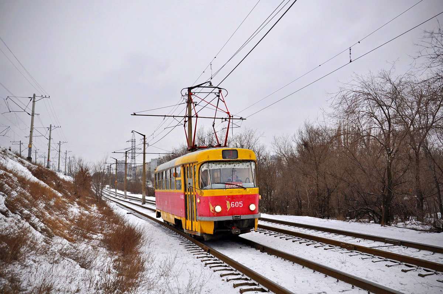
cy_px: 147
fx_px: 479
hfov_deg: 49.6
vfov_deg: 34.1
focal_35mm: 39
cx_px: 222
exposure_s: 1/250
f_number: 5.6
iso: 200
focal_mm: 26
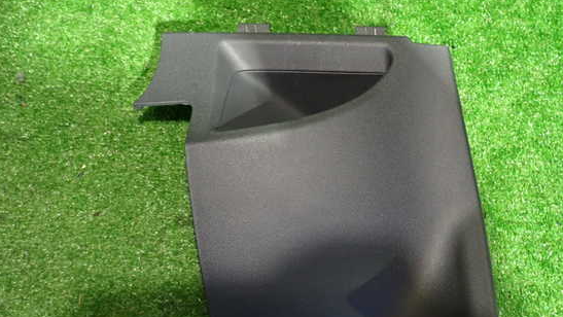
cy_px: 176
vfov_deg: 27.7
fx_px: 642
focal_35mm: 43
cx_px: 288
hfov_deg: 47.3
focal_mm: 6.37
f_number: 2.5
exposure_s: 1/15
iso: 800
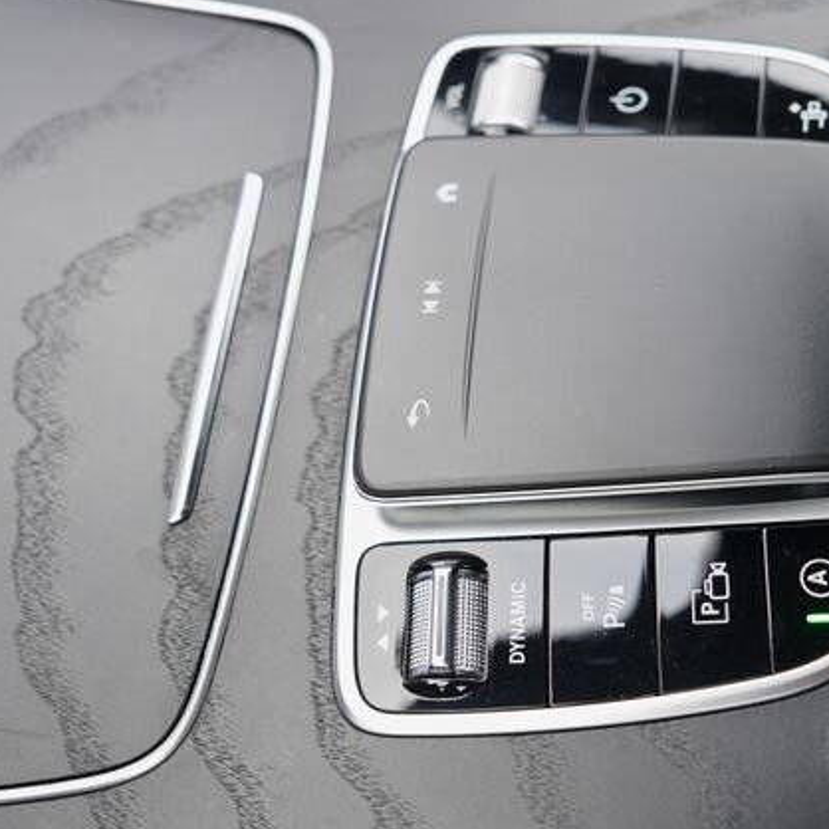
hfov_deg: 34.0
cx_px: 432
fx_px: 1355
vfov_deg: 34.0
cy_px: 443
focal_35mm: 50
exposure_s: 1/60
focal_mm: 24
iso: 400
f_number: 4
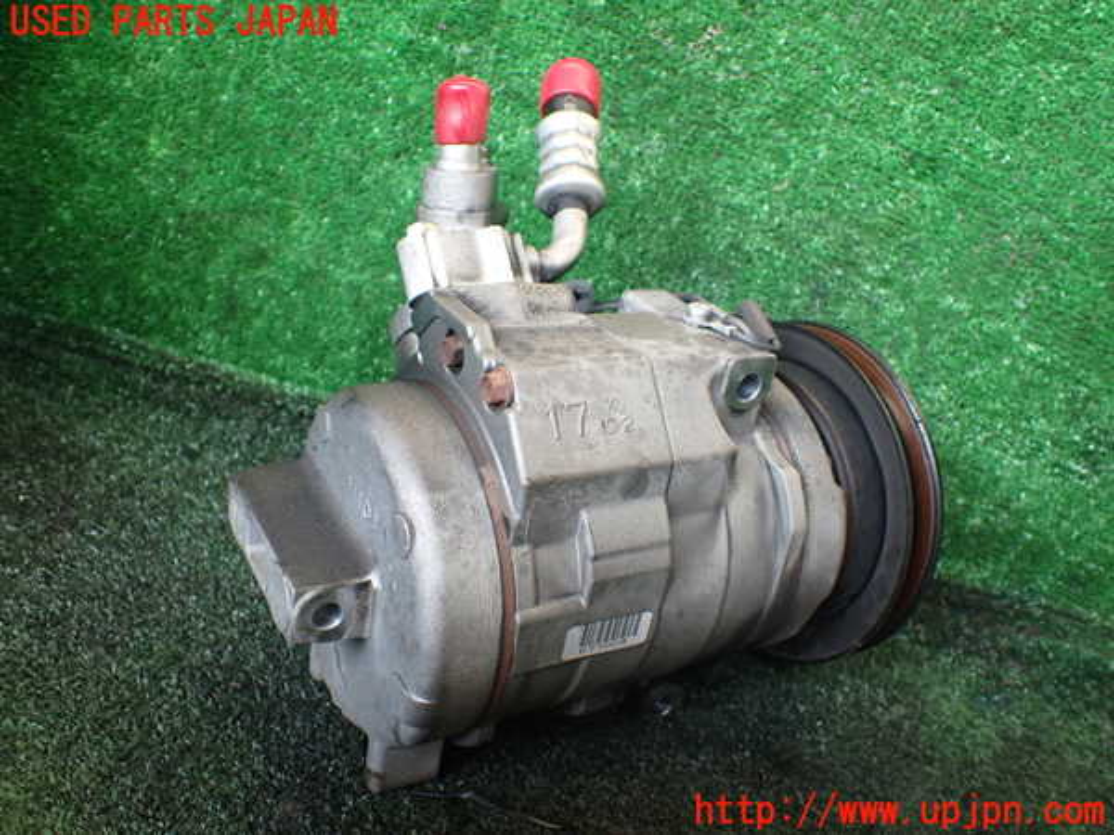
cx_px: 557
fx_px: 965
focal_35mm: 30
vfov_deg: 46.8
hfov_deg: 60.0
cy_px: 418
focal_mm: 5.4
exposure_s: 1/125
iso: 200
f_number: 2.3
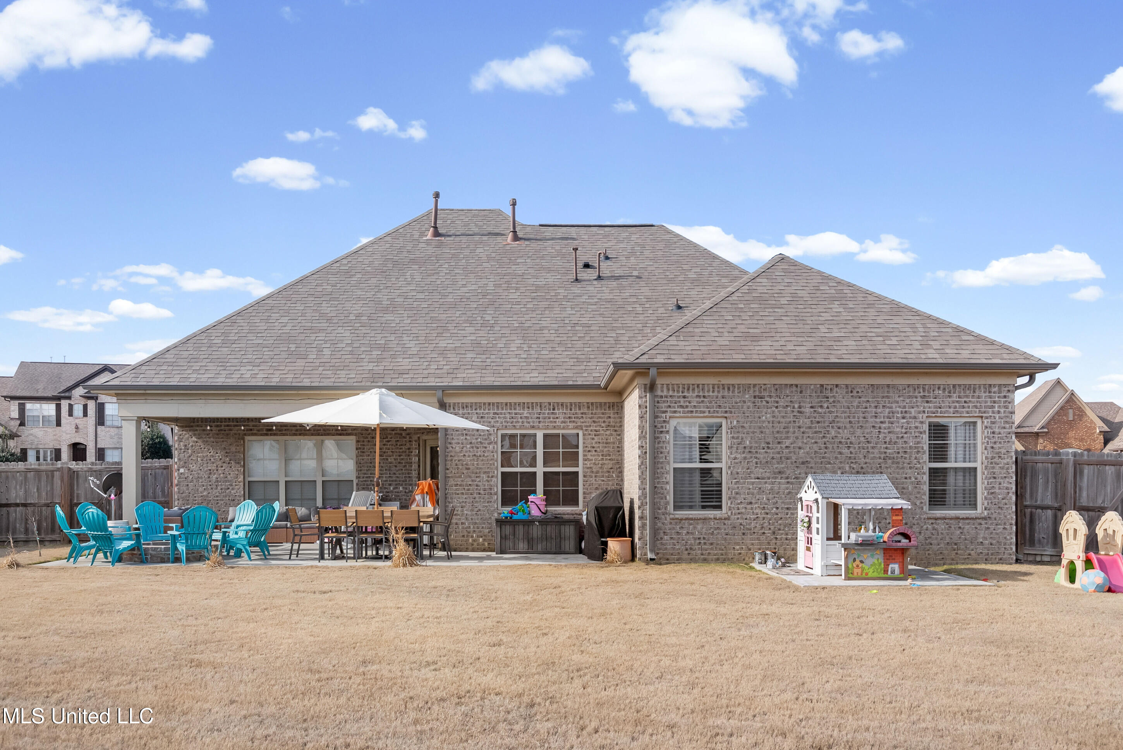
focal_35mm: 29
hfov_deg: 63.6
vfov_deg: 45.0
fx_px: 905
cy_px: 375
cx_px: 562
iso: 800
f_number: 8
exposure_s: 1/800
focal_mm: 29
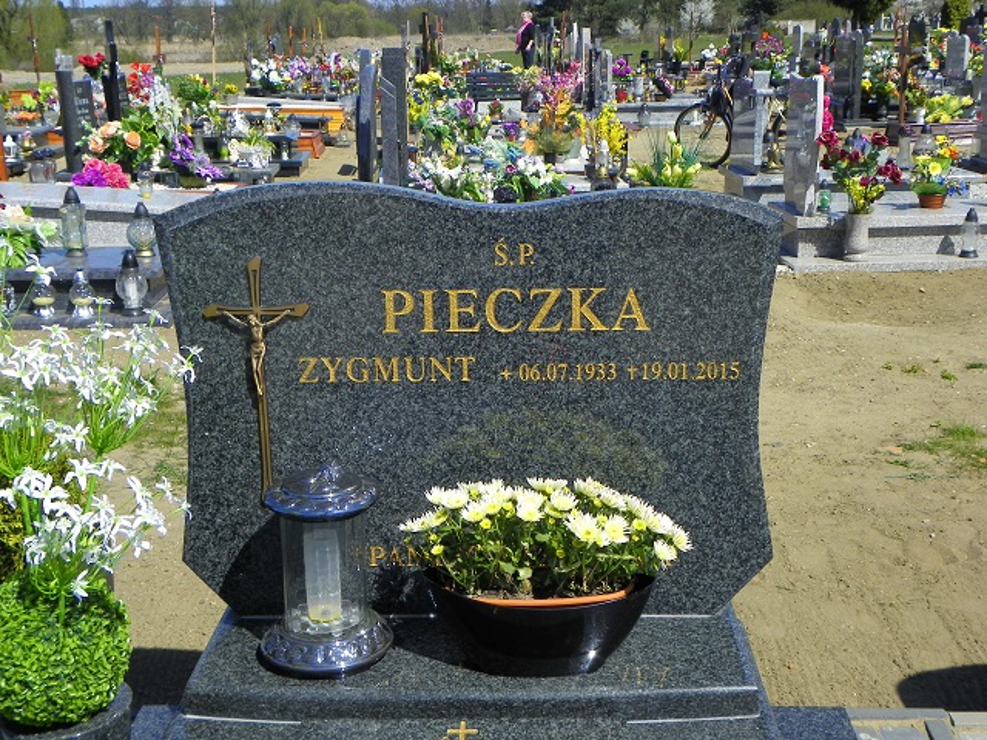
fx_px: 1369
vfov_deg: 30.3
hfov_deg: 39.7
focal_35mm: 48
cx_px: 494
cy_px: 370
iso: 64
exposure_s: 1/400
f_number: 4.5
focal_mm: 8.5
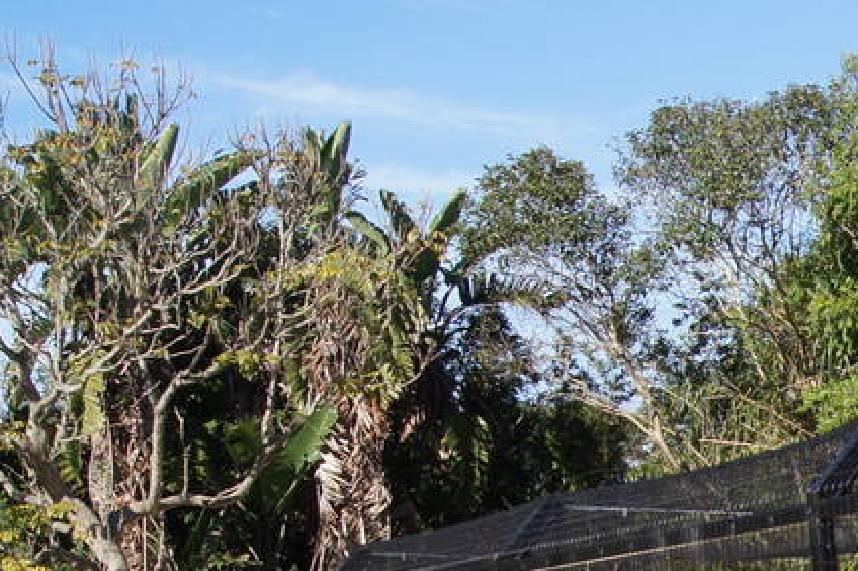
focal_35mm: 102
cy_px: 797
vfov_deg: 12.8
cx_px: 1291
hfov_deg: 17.9
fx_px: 2429
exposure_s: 1/250
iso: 200
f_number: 10
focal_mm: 18
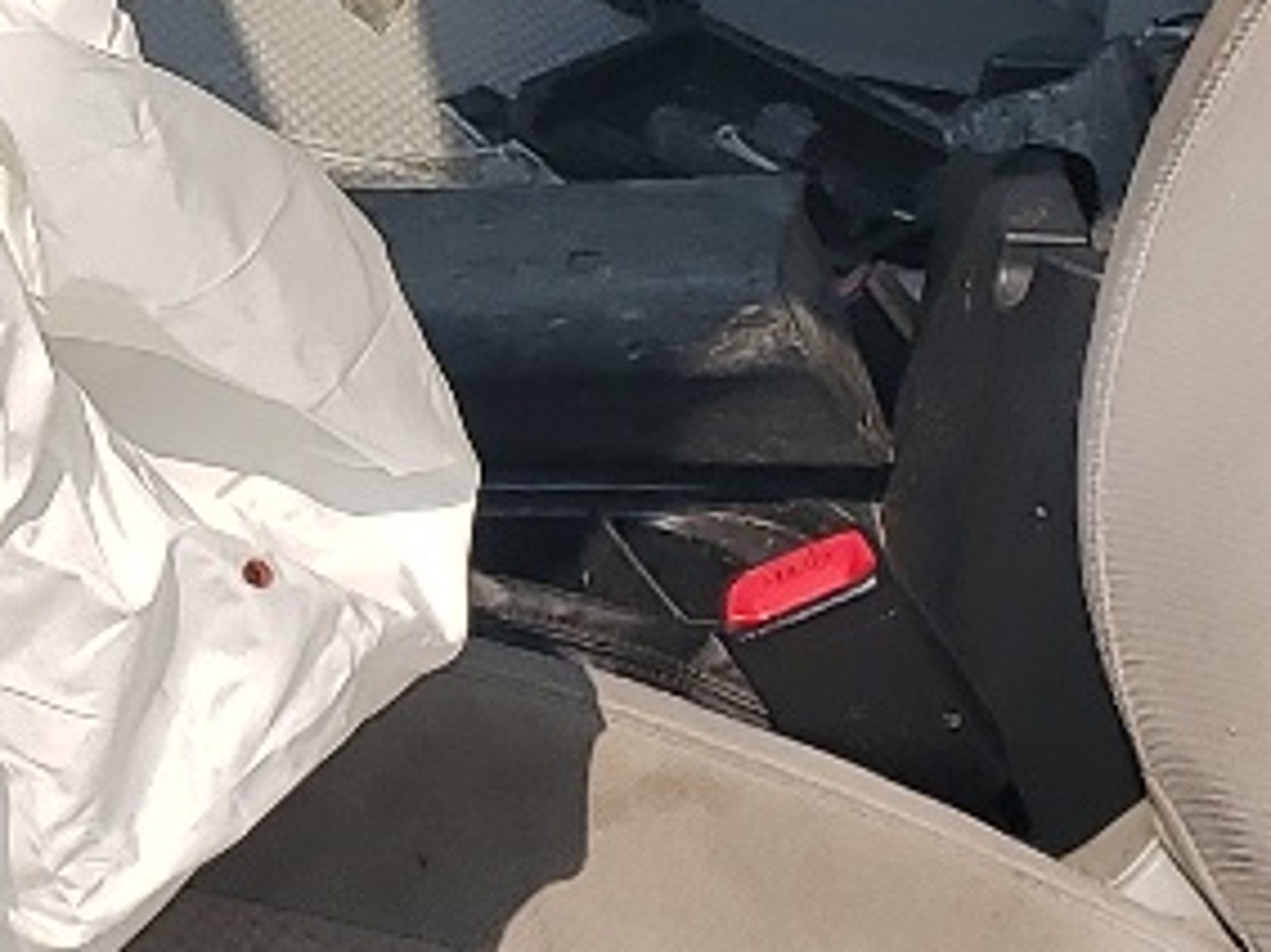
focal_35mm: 147
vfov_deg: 10.0
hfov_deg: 13.1
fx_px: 5395
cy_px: 112
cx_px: -175
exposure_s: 1/5000
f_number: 1.5
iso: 50
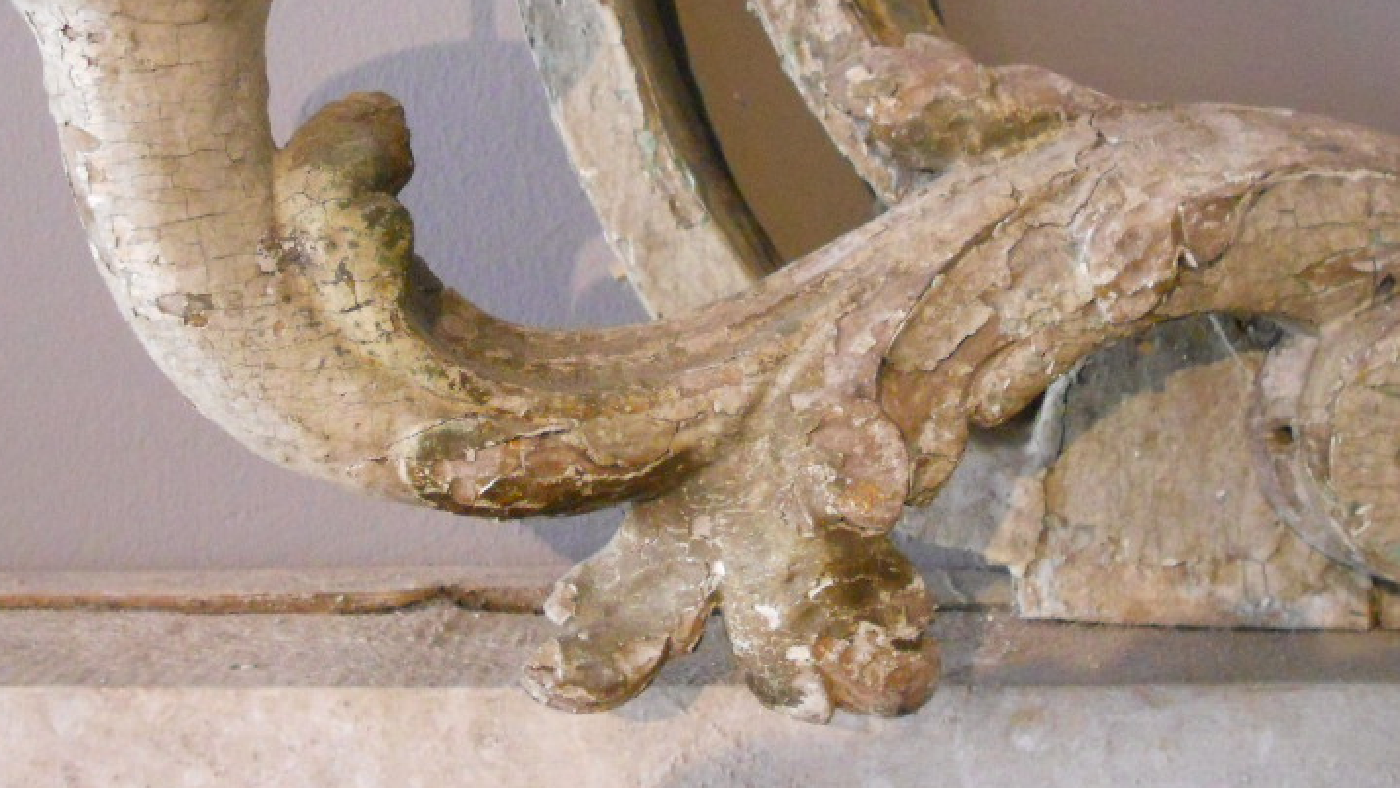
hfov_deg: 41.3
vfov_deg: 23.4
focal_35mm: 50
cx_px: 759
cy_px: 104
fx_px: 1857
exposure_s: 1/30
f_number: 3.5
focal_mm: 5.8
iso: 800
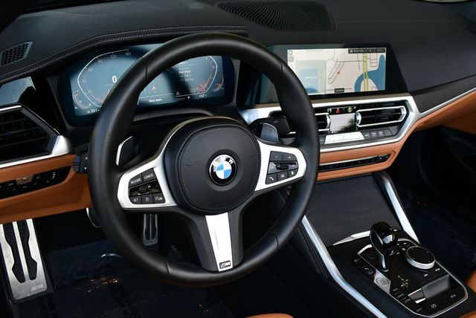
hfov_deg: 53.1
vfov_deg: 36.9
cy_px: 159
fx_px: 476
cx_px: 238
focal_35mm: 36
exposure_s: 1/250
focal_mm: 18
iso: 400
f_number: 4.5
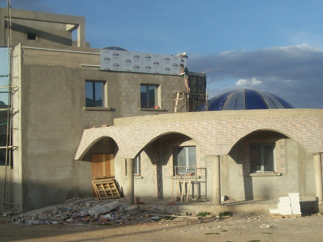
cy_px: 156
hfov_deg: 34.2
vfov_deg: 26.0
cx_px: 199
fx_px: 522
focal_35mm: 56
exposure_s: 1/476
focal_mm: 6
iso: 80
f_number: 4.8
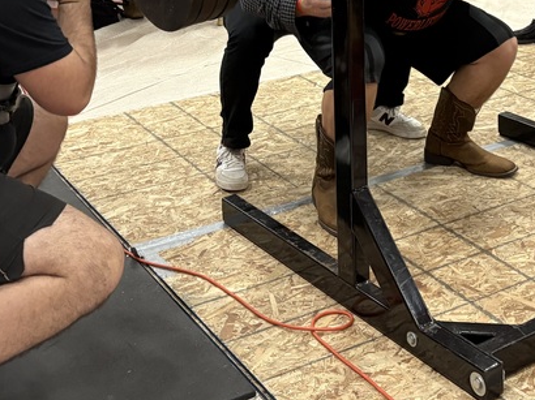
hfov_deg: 29.5
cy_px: -46
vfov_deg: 21.4
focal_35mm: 65
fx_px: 1004
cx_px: 374
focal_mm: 5.96
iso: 250
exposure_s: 1/60
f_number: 1.6
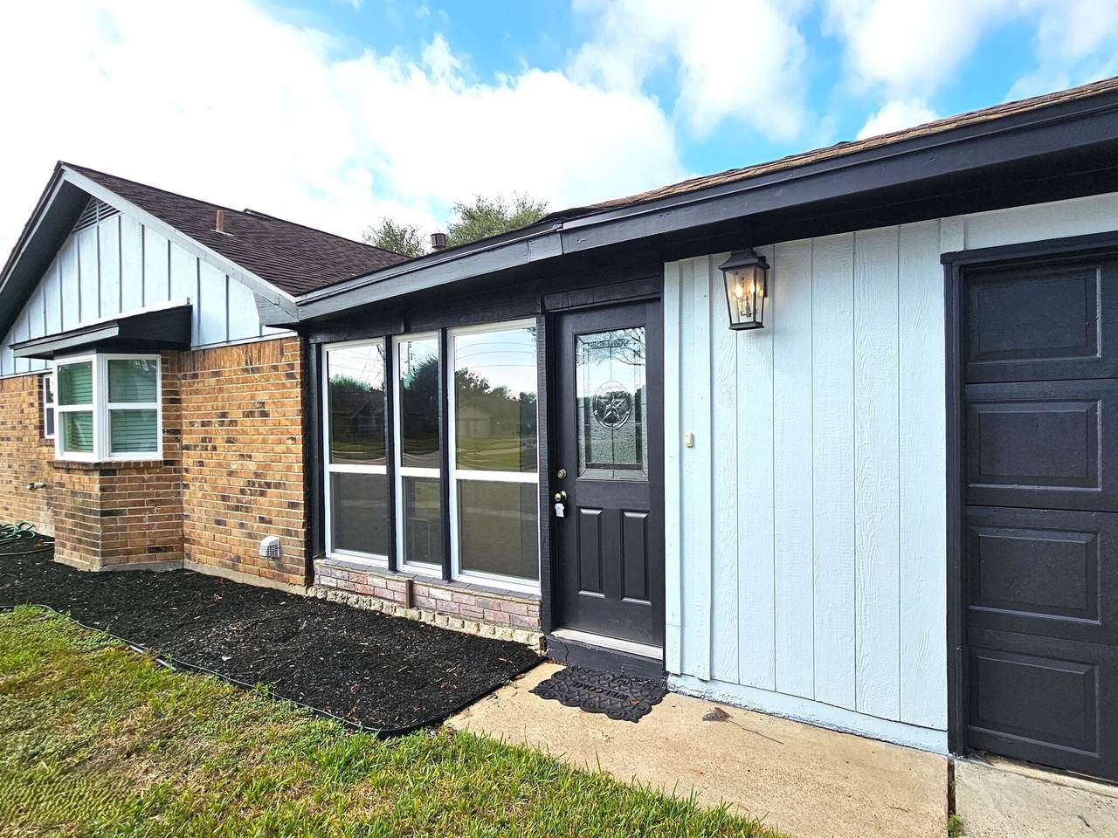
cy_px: 419
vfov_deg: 89.9
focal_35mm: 13
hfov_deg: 106.2
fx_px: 420
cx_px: 559
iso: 50
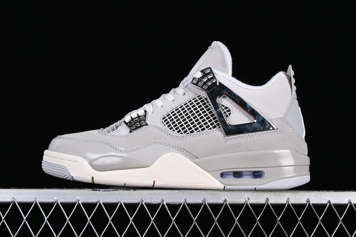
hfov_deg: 27.0
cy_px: 118
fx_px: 742
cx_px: 178
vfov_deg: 18.2
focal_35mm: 75
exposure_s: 1/80
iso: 160
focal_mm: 50
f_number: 8
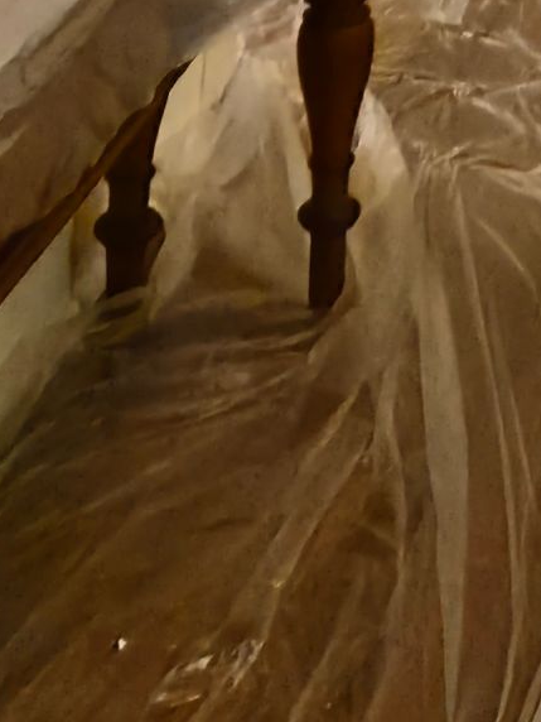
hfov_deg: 8.7
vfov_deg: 8.7
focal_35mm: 162
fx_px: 3376
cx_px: 1034
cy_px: -1782
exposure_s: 1/40
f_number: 1.8
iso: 500
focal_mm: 5.4
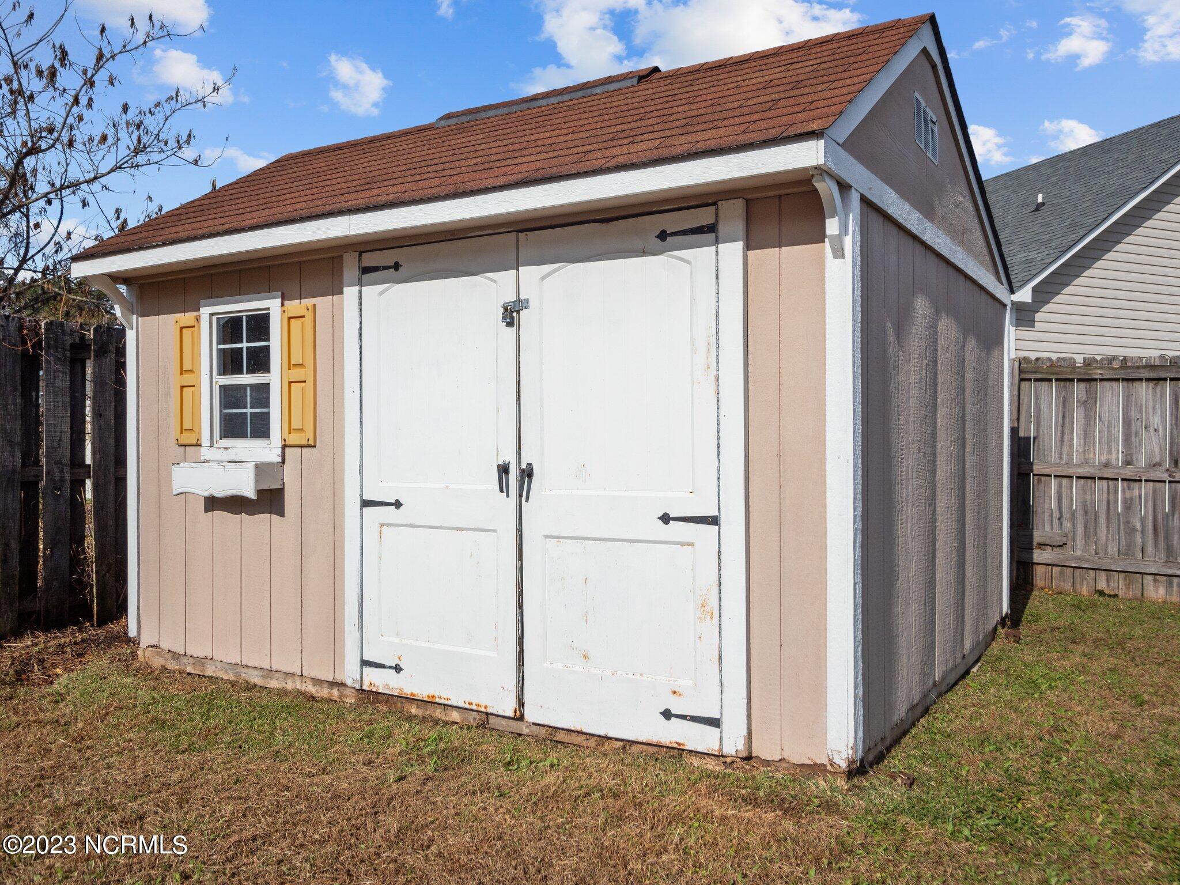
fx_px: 954
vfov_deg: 49.7
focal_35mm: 28
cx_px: 590
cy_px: 442
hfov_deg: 63.4
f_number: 5.6
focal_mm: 14
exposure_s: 1/2500
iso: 200
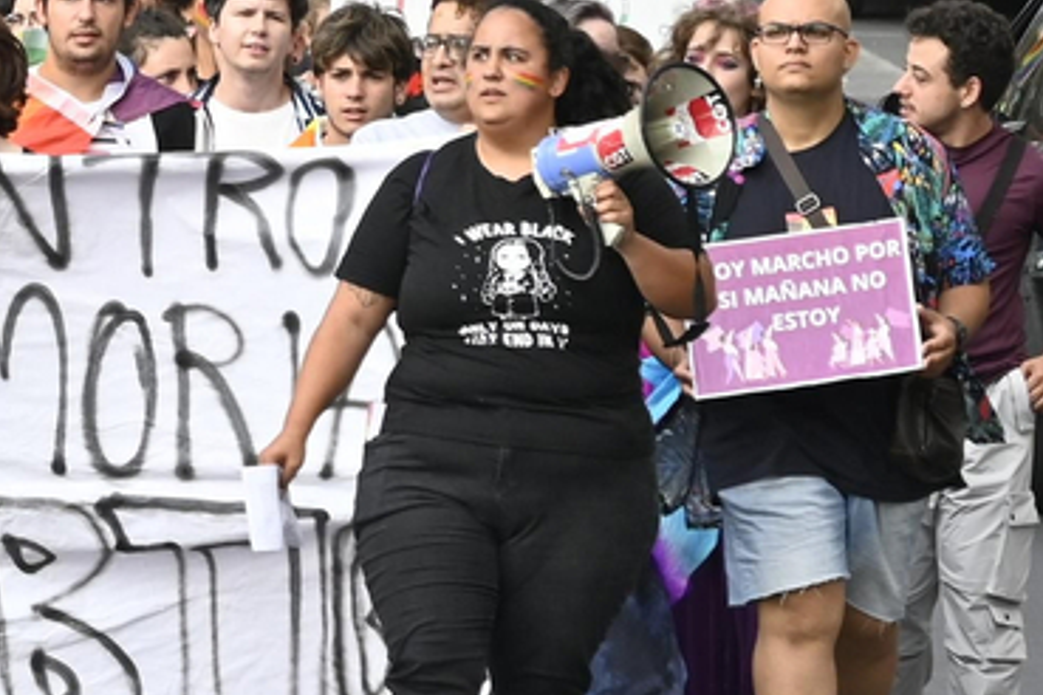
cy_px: 102
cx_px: -834
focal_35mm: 1041
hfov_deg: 2.0
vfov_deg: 1.3
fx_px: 30158
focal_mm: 160
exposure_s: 1/250
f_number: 5.6
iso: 160
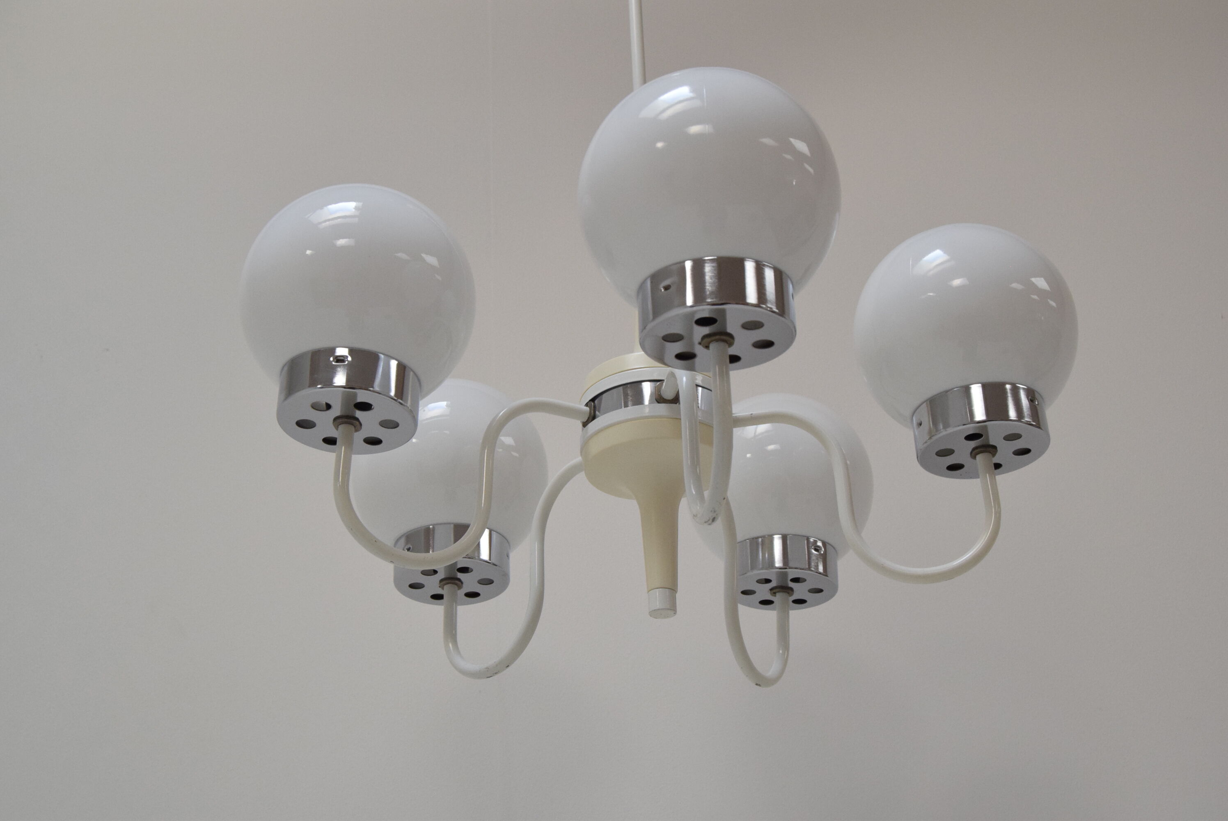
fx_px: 1639
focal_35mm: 48
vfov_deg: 28.1
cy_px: 410
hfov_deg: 41.1
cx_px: 614
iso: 1600
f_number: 8
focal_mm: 32
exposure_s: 1/250
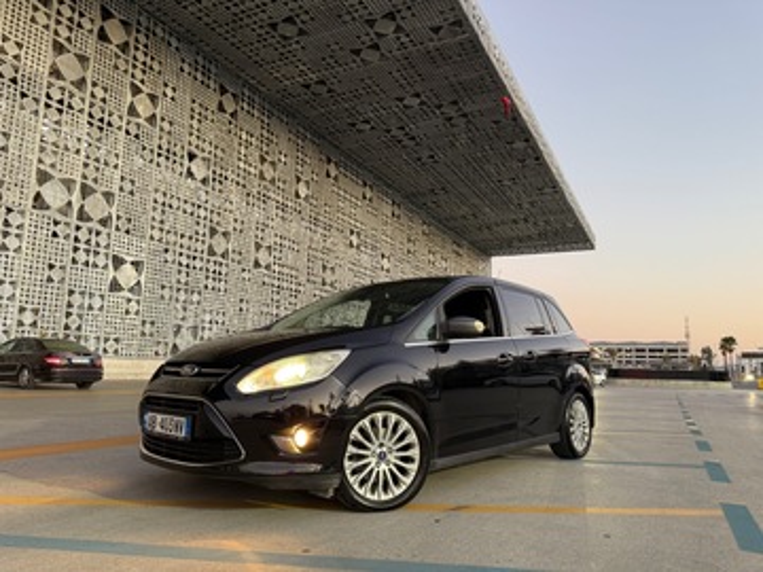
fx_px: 529
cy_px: 286
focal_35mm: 24
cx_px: 382
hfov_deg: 71.6
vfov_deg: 56.8
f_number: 1.78
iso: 125
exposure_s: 1/50
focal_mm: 6.76
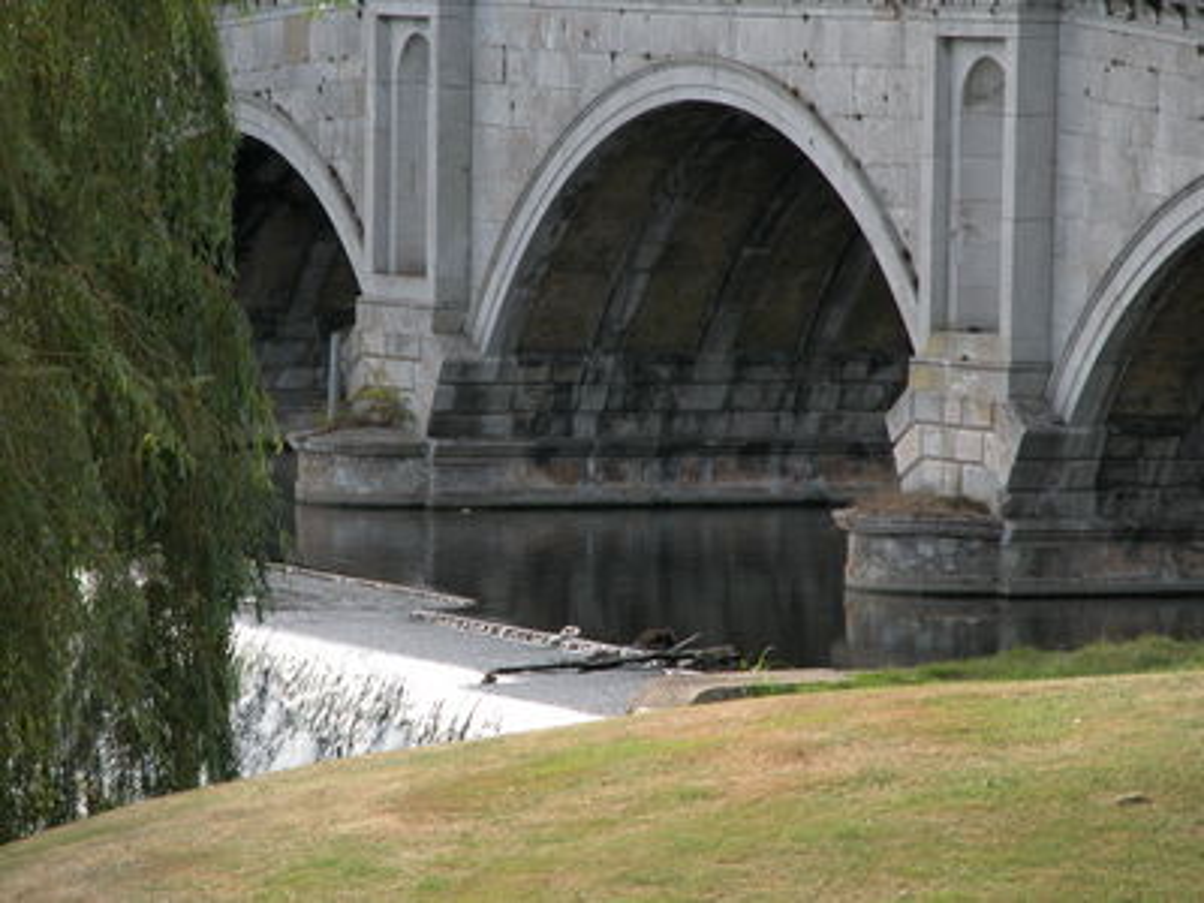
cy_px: 452
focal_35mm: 276
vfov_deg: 5.4
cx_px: 602
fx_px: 9600
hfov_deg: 7.2
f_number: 4.7
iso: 100
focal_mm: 71.2
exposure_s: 1/179
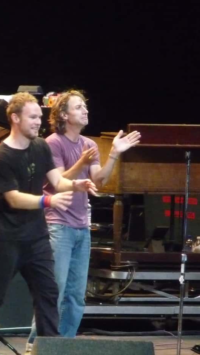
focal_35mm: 518
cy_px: 196
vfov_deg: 4.2
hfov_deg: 2.3
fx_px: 4883
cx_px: -99
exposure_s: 1/80
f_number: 4.9
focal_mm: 47
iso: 800
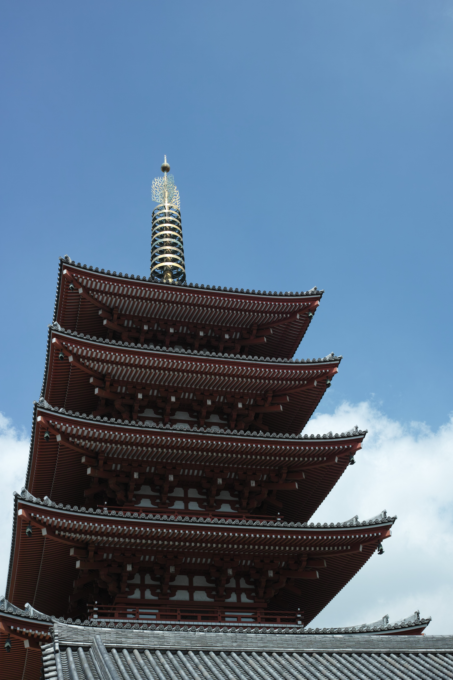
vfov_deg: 43.6
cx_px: 226
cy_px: 340
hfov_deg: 29.9
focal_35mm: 45
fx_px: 849
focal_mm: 30
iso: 100
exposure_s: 1/250
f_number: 8
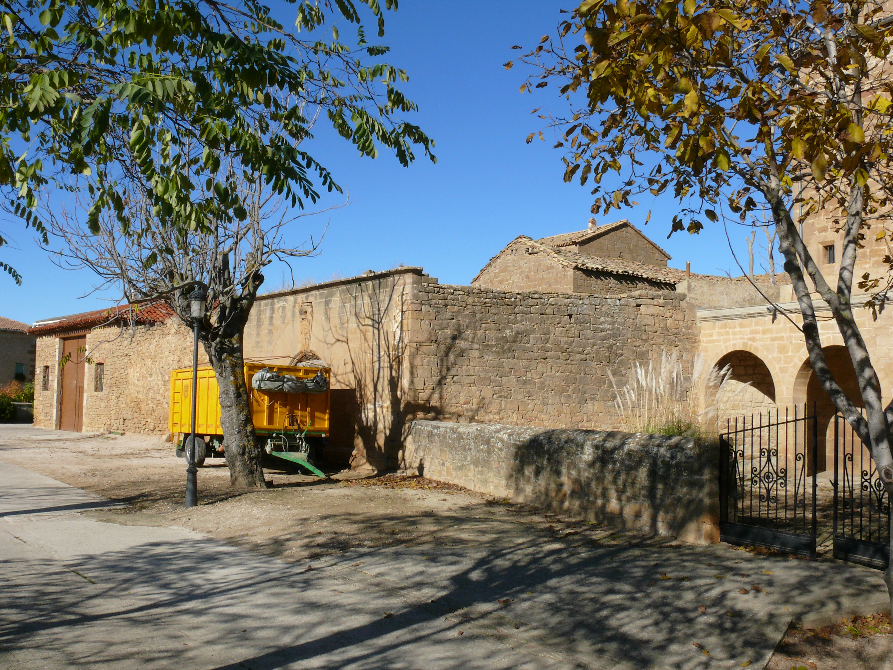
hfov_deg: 52.6
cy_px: 335
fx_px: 903
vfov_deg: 40.7
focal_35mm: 35
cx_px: 446
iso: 100
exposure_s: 1/160
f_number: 11
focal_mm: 7.4
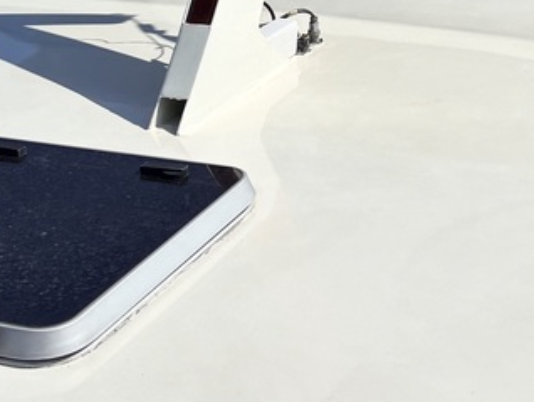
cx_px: 395
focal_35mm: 98
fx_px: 1513
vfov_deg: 14.7
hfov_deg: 19.9
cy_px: -40
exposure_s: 1/9901
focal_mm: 5.96
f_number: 1.6
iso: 50
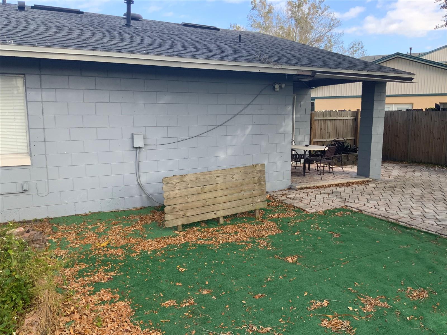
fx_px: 374
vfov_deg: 48.2
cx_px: 224
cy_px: 168
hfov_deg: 61.7
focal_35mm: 29
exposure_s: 1/232
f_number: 1.8
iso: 16
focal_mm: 3
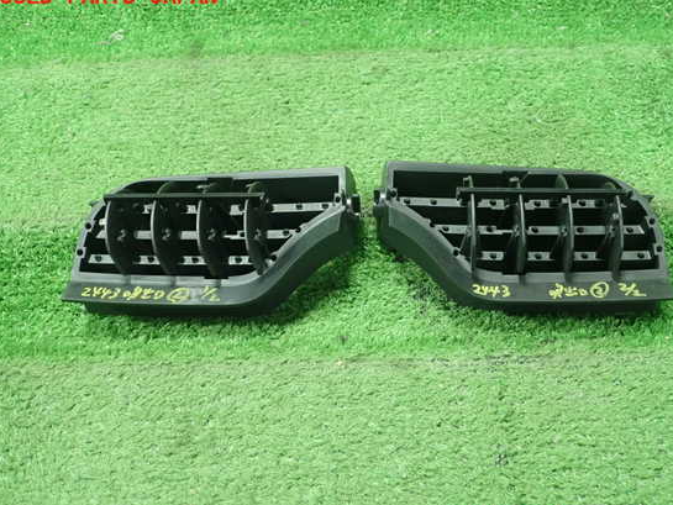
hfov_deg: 55.3
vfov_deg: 43.0
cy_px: 258
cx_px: 363
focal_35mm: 33
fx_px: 642
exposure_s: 1/125
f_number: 2.3
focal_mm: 5.5
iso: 640
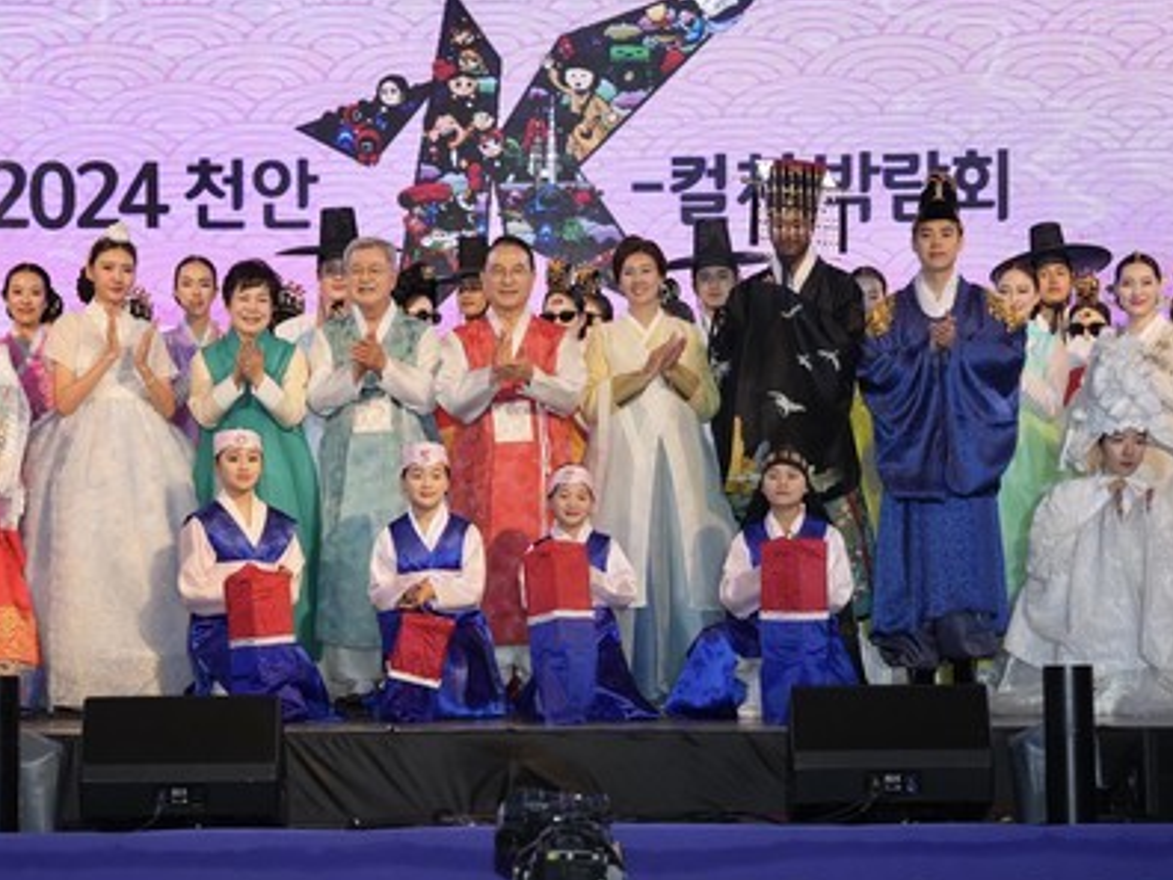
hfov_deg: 19.3
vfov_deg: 14.5
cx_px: 507
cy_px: 533
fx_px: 3456
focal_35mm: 102
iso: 1000
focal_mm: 70
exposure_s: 1/200
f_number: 4.5
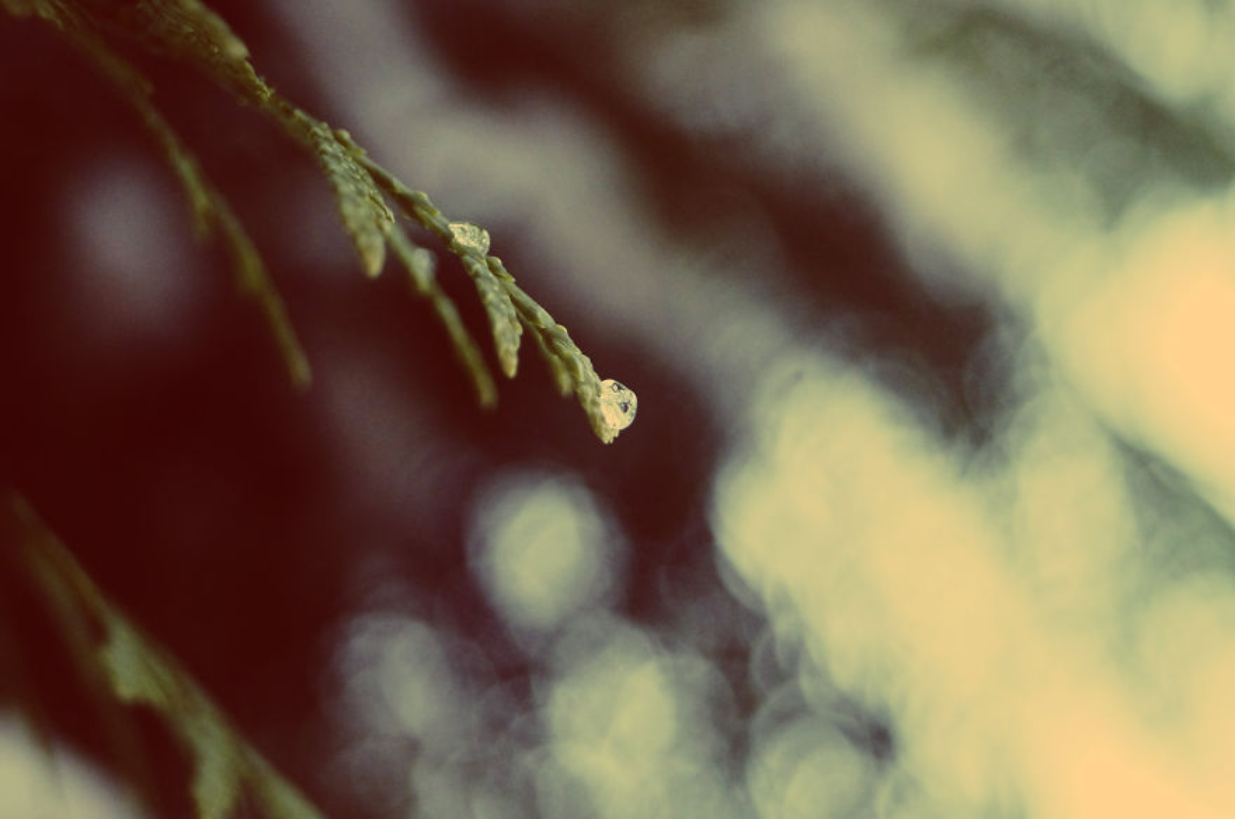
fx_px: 2809
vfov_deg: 16.6
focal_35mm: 82
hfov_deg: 24.8
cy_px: 410
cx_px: 618
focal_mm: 55
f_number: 5.6
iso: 2000
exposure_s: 1/160
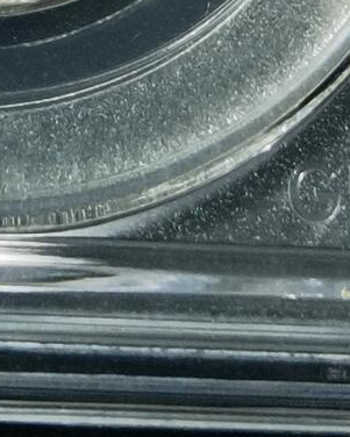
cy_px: -420
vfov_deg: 6.0
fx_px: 4051
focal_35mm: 313
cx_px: -63
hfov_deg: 4.9
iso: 80
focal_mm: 6.67
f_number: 1.9
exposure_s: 1/100
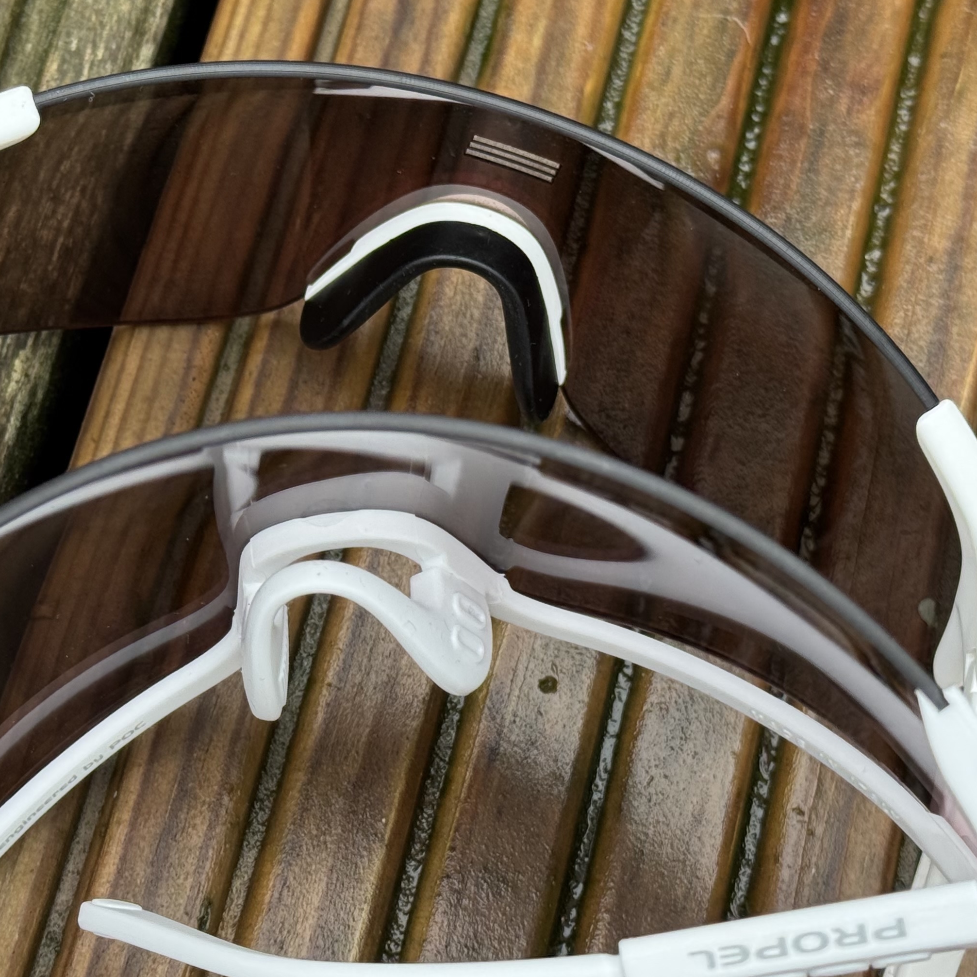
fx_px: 2714
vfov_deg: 20.4
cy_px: 429
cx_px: 430
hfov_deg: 20.4
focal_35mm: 85
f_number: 1.78
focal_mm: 6.76
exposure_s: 1/127
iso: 64
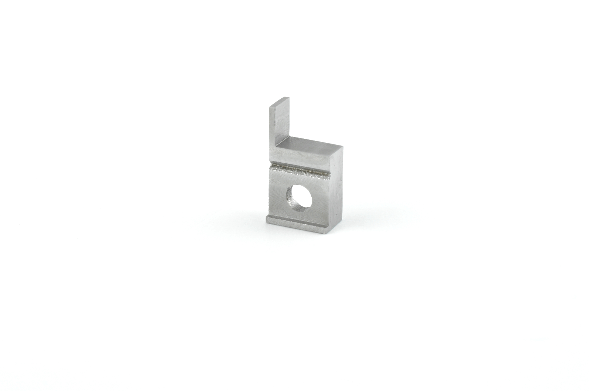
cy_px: 196
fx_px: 3301
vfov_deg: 6.8
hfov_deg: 10.2
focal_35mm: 202
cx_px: 294
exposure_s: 1/6
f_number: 18
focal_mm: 135
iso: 100
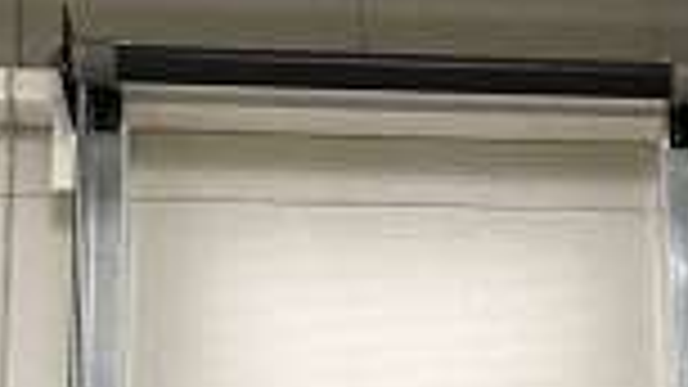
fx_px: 1532
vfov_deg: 11.7
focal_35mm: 84
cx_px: 445
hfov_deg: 25.2
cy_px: 938
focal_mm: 4
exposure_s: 1/25
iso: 40
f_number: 1.8
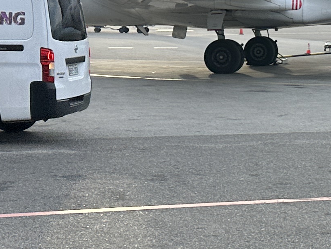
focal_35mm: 119
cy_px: 58
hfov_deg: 15.9
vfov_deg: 12.4
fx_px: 1138
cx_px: 408
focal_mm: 6.86
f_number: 1.78
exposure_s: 1/3058
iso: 80
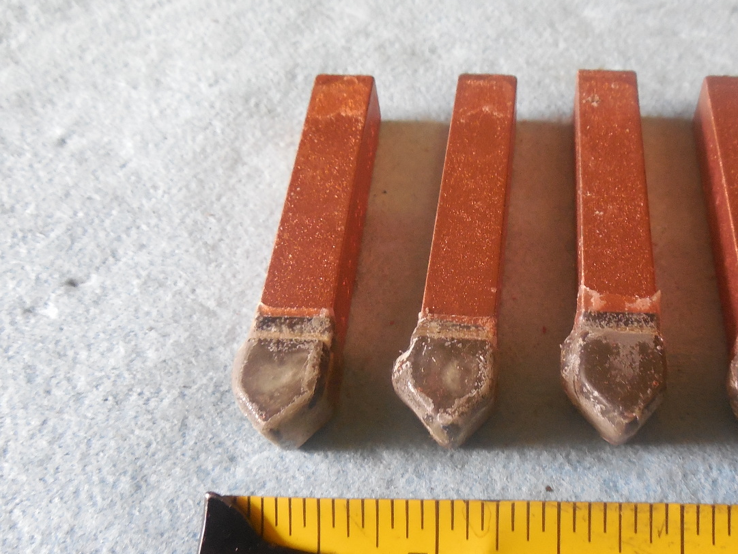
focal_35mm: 37
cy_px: 326
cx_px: 491
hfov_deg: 49.3
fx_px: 789
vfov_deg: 38.6
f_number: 3.3
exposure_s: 1/25
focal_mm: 4.5
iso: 400
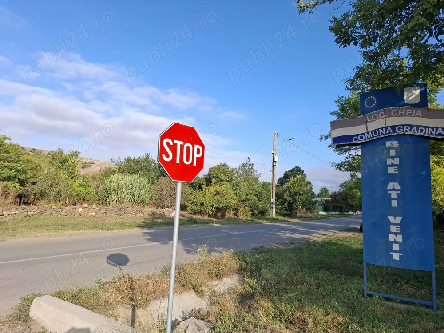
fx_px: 295
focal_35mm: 23
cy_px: 166
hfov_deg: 73.9
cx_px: 222
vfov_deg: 58.9
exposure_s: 1/776
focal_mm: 5.54
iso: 50
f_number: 1.8
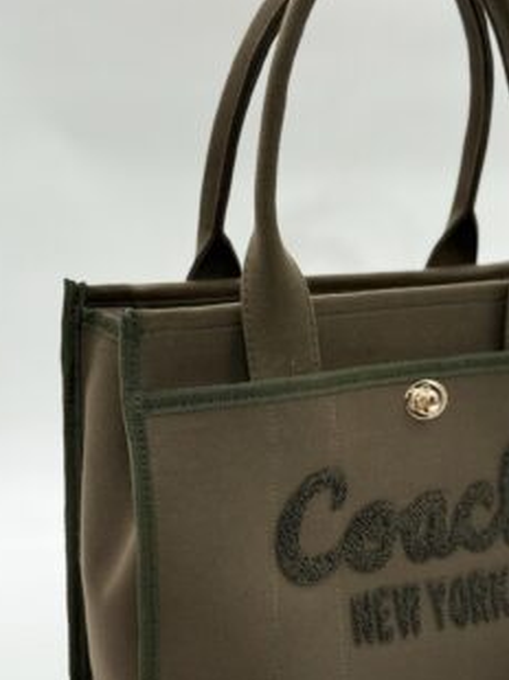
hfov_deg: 23.6
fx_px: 1217
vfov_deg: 31.1
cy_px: 430
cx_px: 314
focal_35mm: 62
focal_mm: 6.76
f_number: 1.78
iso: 80
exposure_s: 1/478
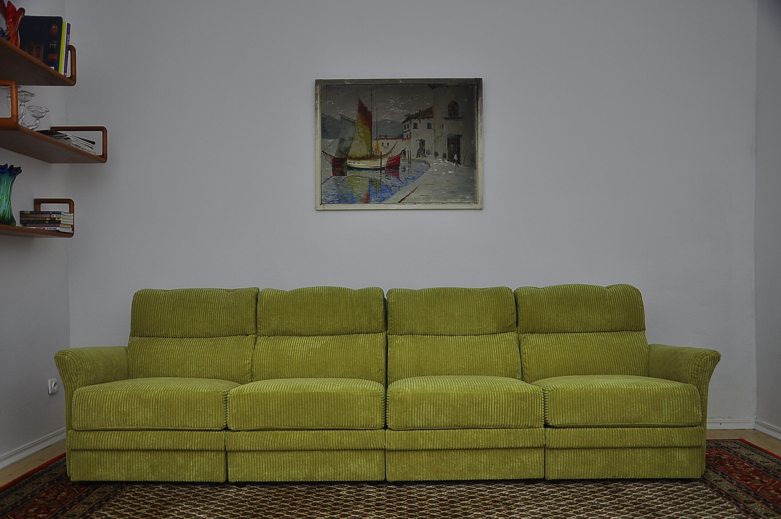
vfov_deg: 39.9
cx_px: 390
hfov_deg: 57.3
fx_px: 715
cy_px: 260
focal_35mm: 33
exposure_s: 1/200
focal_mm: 22
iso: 200
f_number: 4
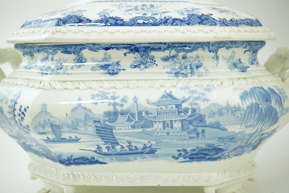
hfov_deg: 43.6
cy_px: 96
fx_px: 361
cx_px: 144
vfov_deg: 29.9
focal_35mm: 45
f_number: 7.1
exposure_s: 1/60
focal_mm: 30
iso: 500
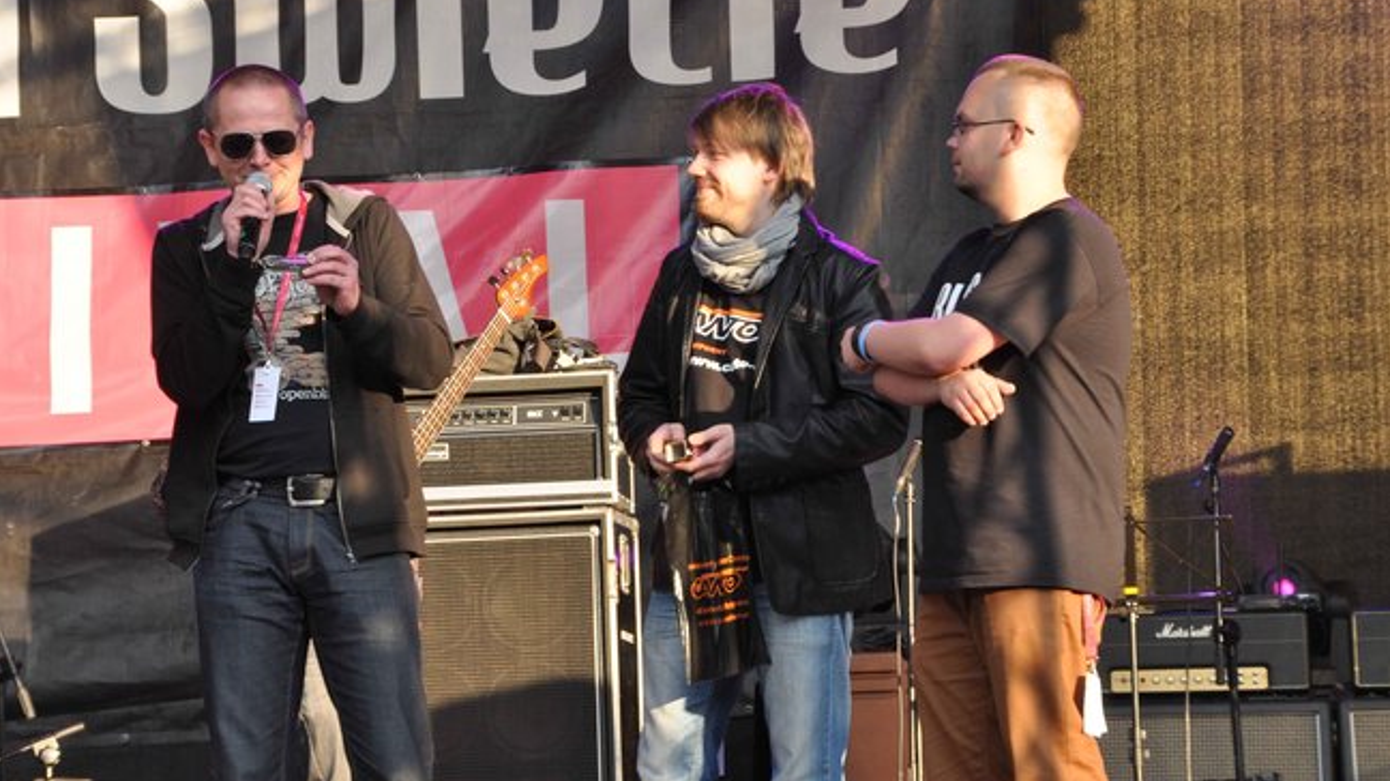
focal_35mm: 126
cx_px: 695
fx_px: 4642
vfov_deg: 9.6
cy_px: 371
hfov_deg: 17.0
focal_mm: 80
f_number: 14
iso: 640
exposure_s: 1/80
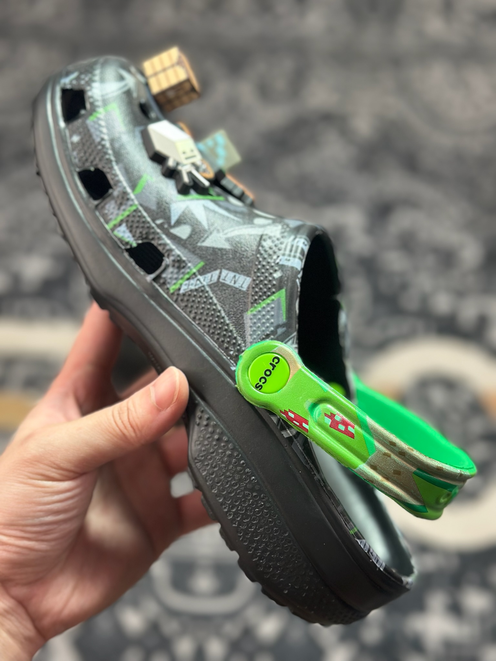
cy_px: 330
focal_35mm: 48
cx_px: 248
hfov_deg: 30.3
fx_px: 917
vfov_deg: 39.7
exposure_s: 1/329
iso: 80
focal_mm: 6.86
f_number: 1.78
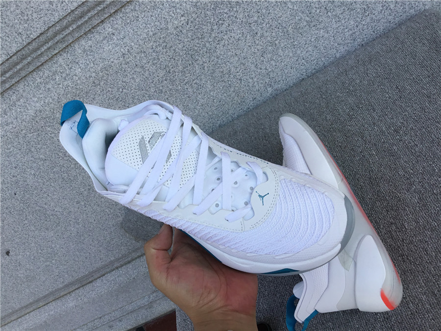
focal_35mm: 31
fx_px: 395
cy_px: 166
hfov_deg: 58.4
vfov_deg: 45.4
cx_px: 220
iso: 25
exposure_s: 1/488
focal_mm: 3.3
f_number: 2.4
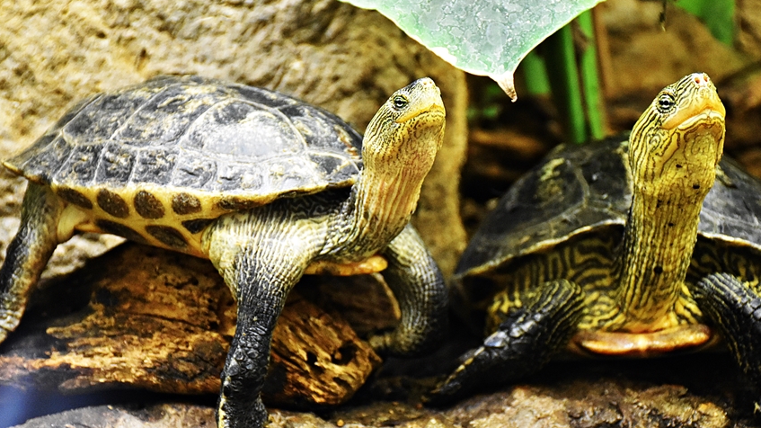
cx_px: 409
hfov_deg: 16.1
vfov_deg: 9.1
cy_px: 250
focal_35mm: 133
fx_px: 2683
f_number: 5
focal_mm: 70
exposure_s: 1/125
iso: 4500
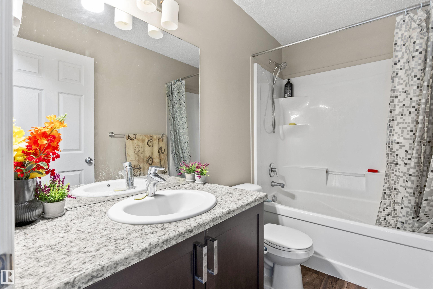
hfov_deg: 96.7
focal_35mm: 16
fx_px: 192
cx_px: 216
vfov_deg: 73.7
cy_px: 144
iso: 640
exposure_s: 1/1.25
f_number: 8
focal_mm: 16
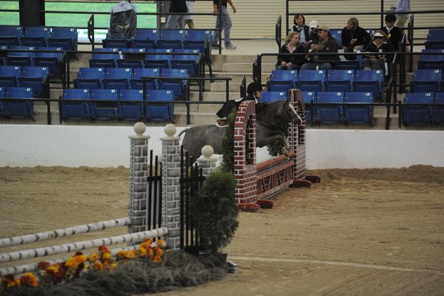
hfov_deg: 10.2
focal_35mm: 202
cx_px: 222
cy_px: 147
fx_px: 2491
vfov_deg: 6.8
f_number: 2.8
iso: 6400
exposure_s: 1/400
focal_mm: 200
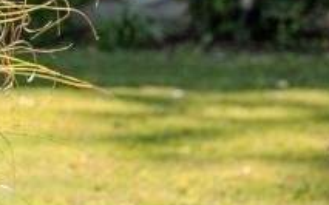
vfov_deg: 2.8
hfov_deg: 4.4
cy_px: -170
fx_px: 4195
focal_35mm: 468
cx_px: -256
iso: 125
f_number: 4
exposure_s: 1/500
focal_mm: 85
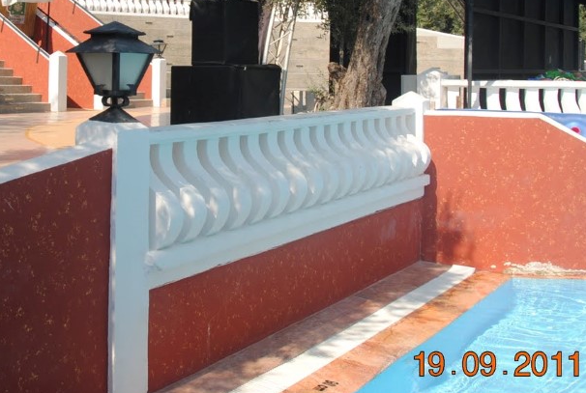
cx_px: 238
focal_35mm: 51
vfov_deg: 25.9
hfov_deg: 38.7
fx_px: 832
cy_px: 49
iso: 100
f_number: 8
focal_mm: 18
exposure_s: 1/250
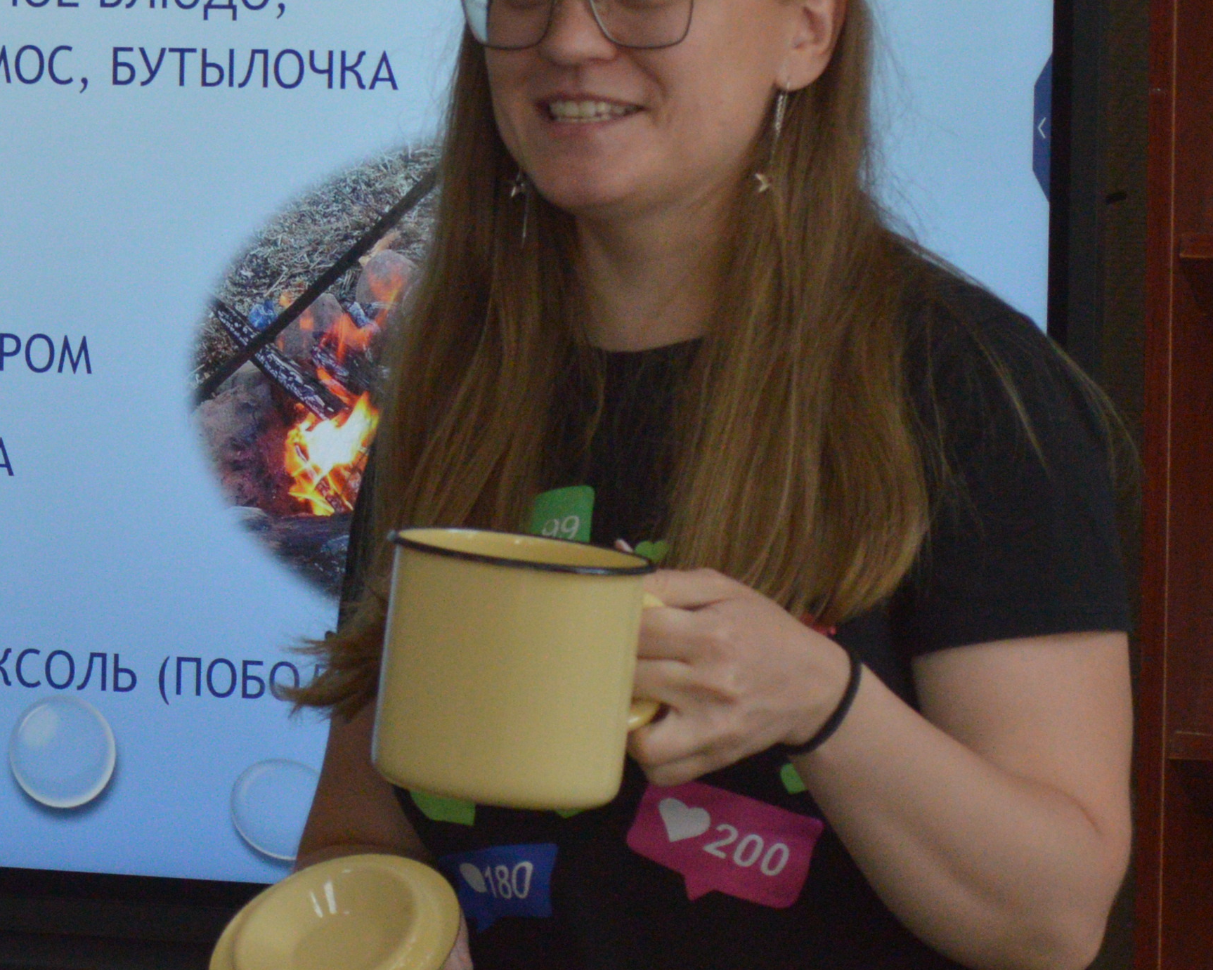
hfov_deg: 9.5
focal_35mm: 202
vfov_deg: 7.6
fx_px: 7260
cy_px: 284
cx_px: -60
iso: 1600
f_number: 7.1
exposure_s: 1/250
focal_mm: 55
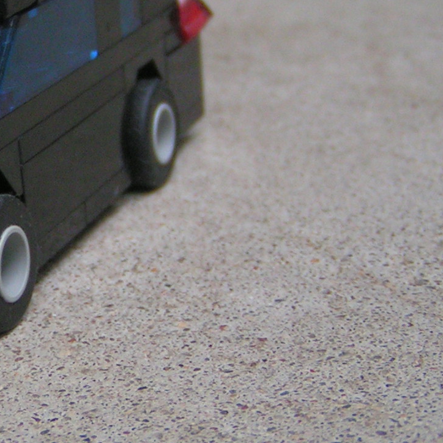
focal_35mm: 95
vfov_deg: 18.3
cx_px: -21
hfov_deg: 17.8
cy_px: 171
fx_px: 1375
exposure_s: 1/40
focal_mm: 5.8
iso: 125
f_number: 2.8
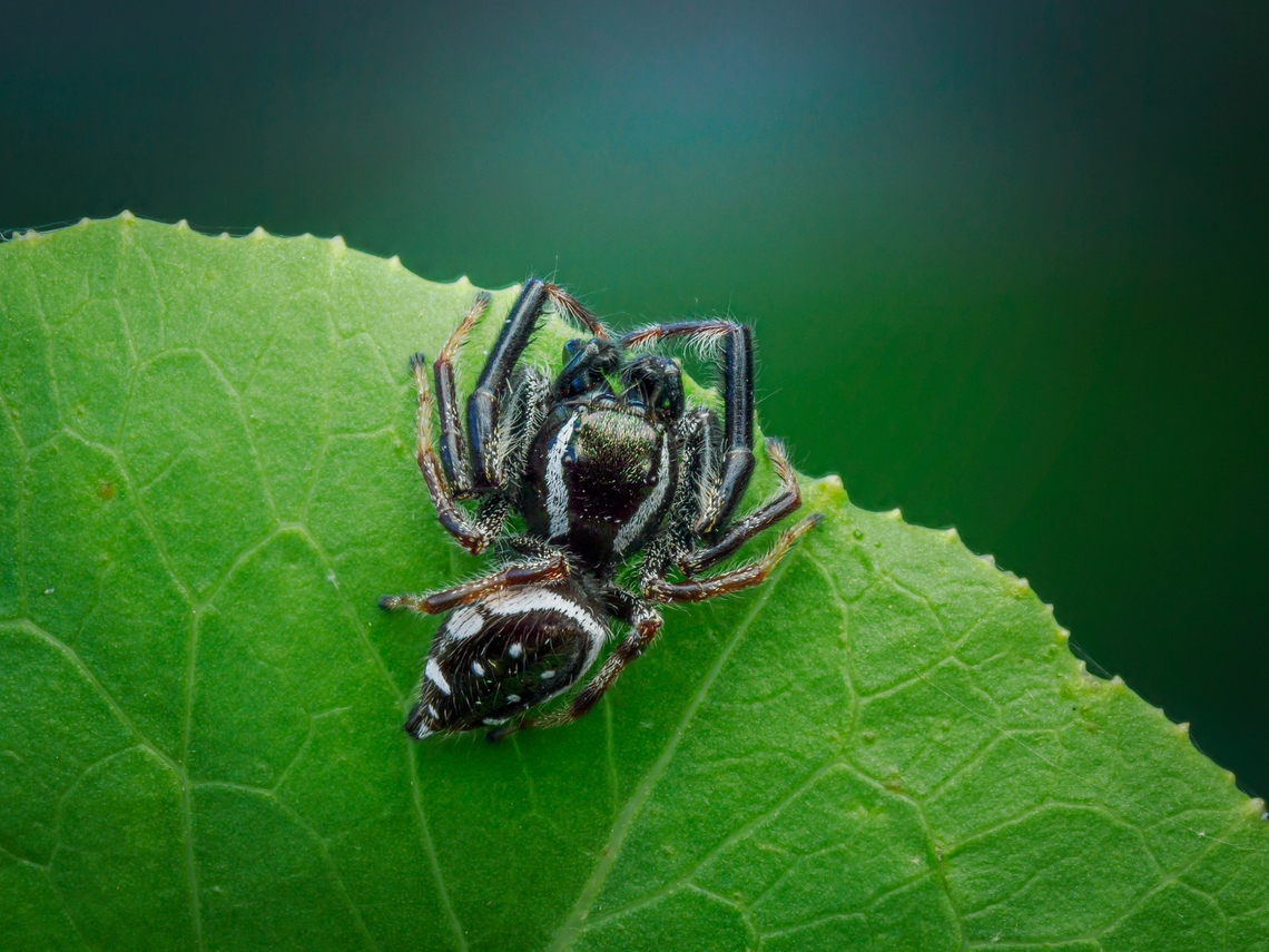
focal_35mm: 120
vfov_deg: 12.3
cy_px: 476
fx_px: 4399
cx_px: 634
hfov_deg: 16.4
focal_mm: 60
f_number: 8
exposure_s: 1/50
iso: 200
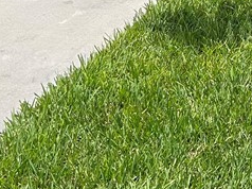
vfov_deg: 11.9
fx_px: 815
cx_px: 262
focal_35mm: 112
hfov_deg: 17.1
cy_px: -181
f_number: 1.5
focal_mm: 5.7
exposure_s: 1/4630
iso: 50
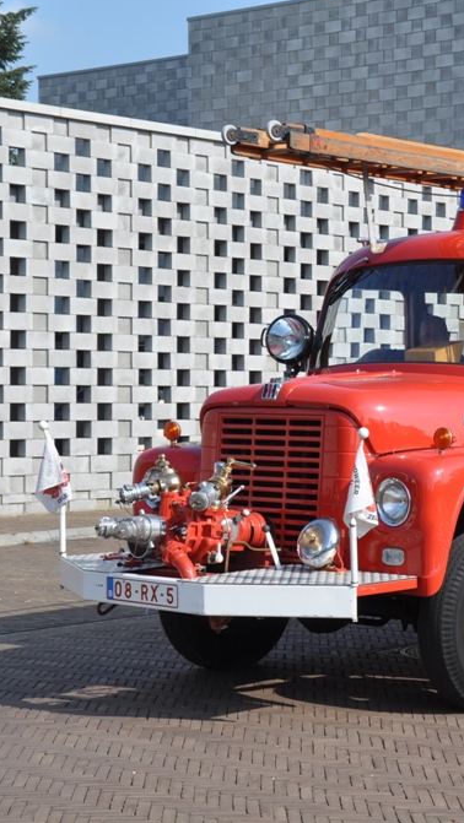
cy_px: 408
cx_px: 447
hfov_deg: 14.3
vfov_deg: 25.4
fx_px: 1831
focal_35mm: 84
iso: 200
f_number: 8
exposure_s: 1/250
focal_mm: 35
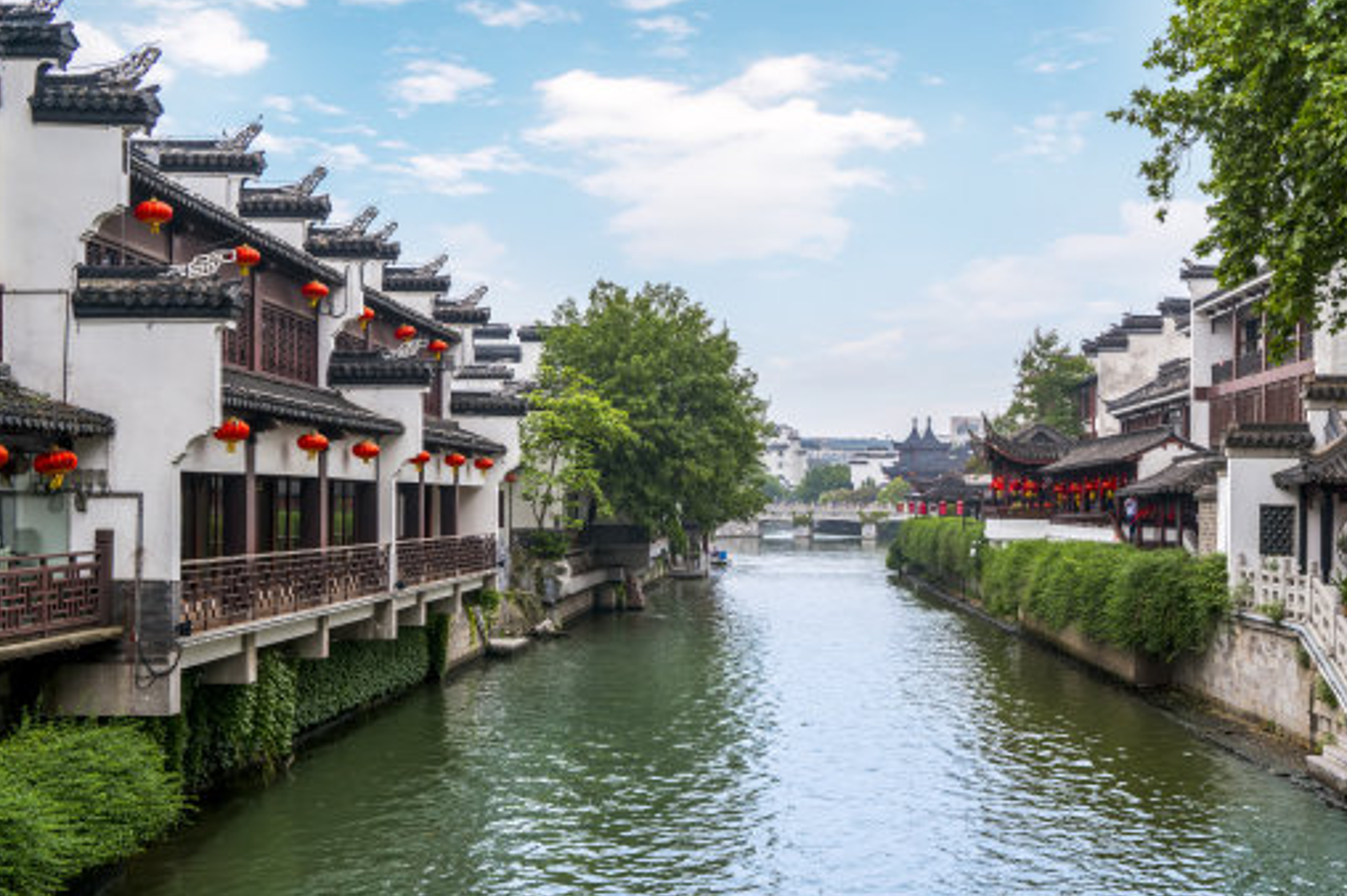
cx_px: 806
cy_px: 525
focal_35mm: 41
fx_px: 1533
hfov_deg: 47.2
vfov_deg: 32.5
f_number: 8
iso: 200
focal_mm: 34
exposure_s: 1/125
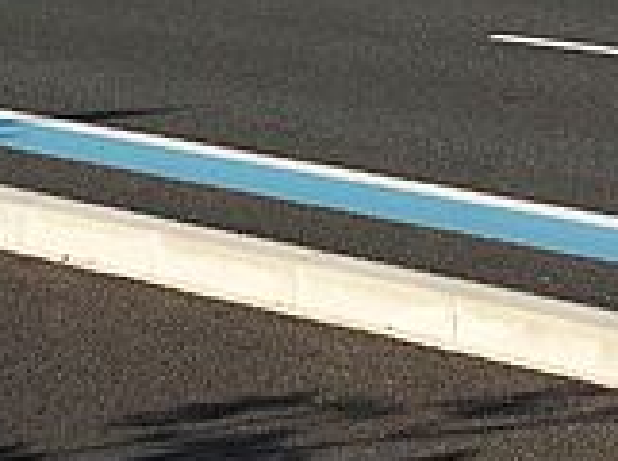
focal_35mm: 112
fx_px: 1995
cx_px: 4
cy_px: -352
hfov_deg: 17.2
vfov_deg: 12.2
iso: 25
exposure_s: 1/1326
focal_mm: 4.15
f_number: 2.2
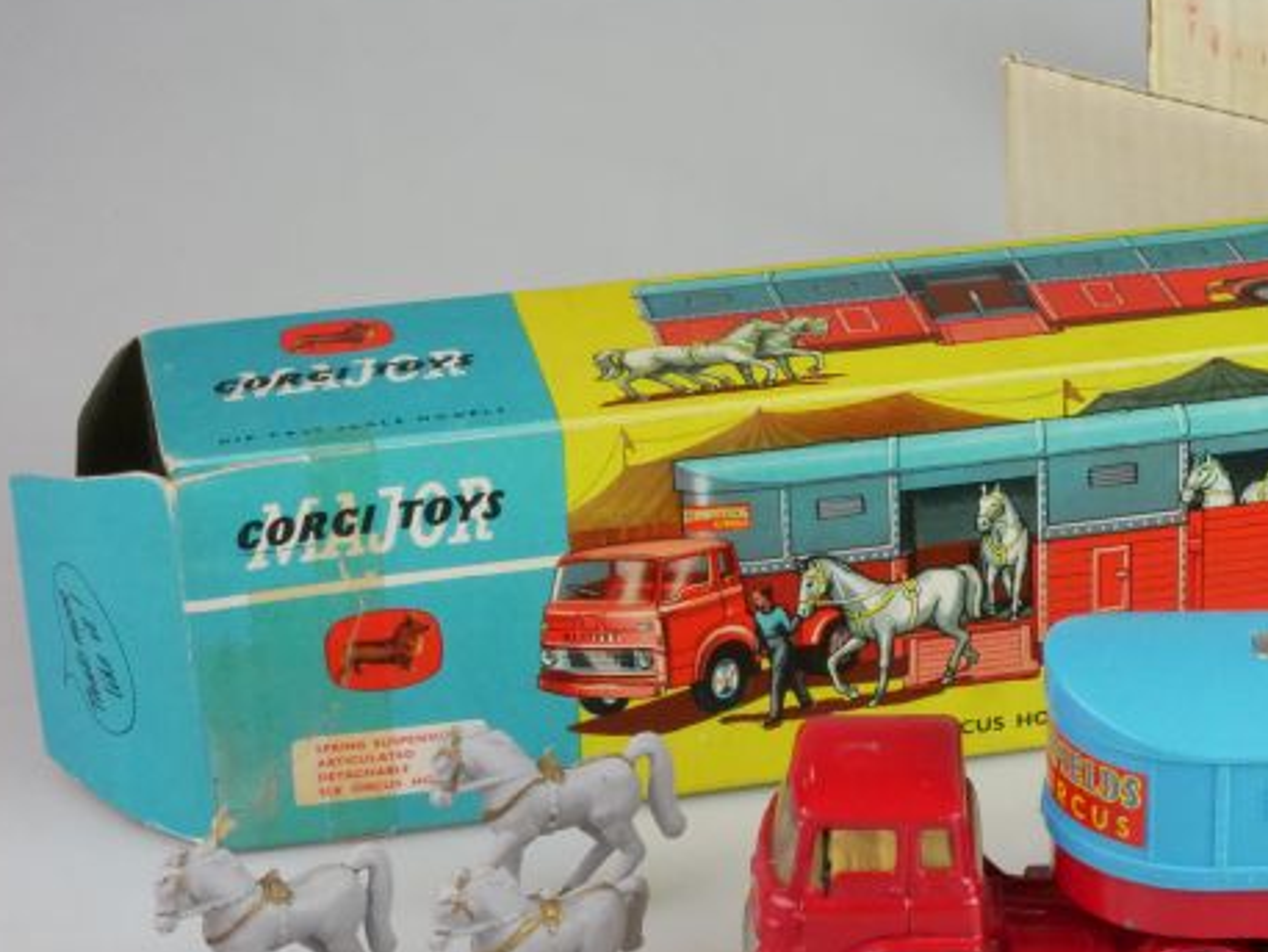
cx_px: 1134
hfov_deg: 16.3
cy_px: 415
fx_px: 4361
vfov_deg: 12.5
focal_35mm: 119
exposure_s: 1/60
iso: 2500
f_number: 16
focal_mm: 30
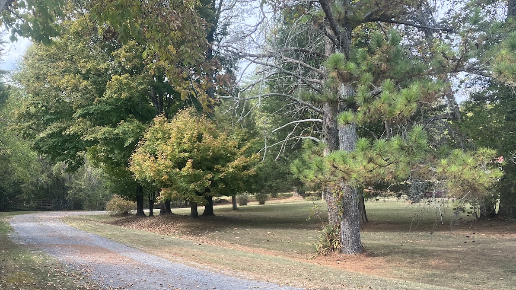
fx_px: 629
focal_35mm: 46
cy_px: 218
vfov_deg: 25.6
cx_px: 149
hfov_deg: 43.6
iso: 32
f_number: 1.8
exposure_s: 1/289
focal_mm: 3.99
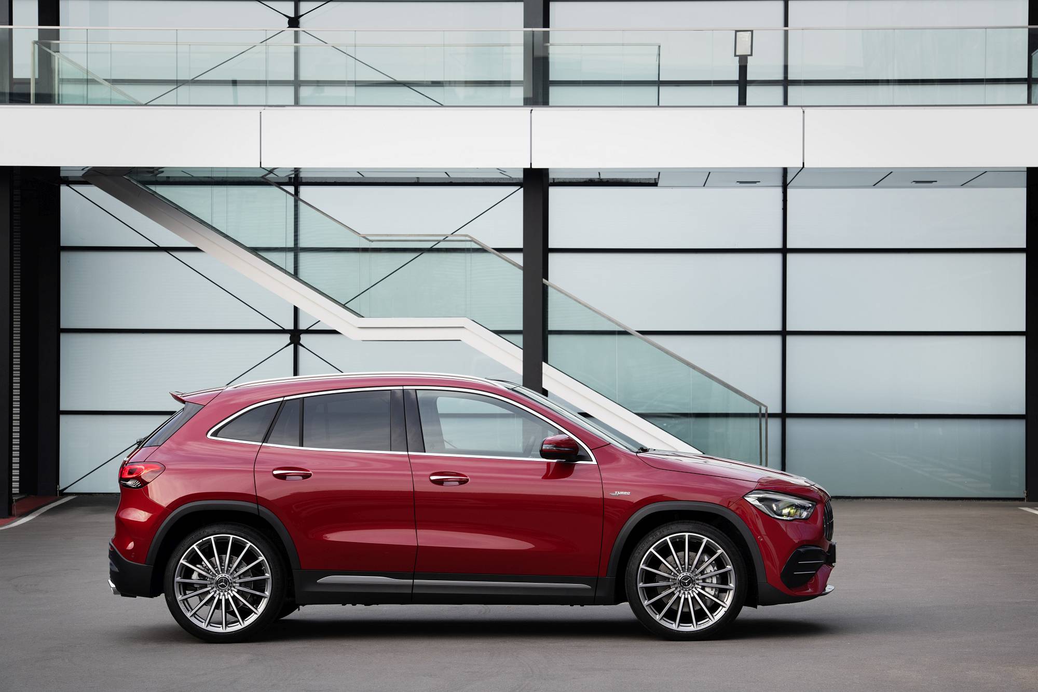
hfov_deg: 20.0
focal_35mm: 102
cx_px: 519
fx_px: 2941
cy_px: 346
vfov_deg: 13.4
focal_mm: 102
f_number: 8
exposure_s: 1/25
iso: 200
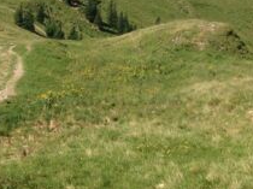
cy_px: -51
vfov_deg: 14.5
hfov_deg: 20.1
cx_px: 130
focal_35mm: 98
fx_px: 715
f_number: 2.4
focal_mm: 4.28
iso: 50
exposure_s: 1/1727
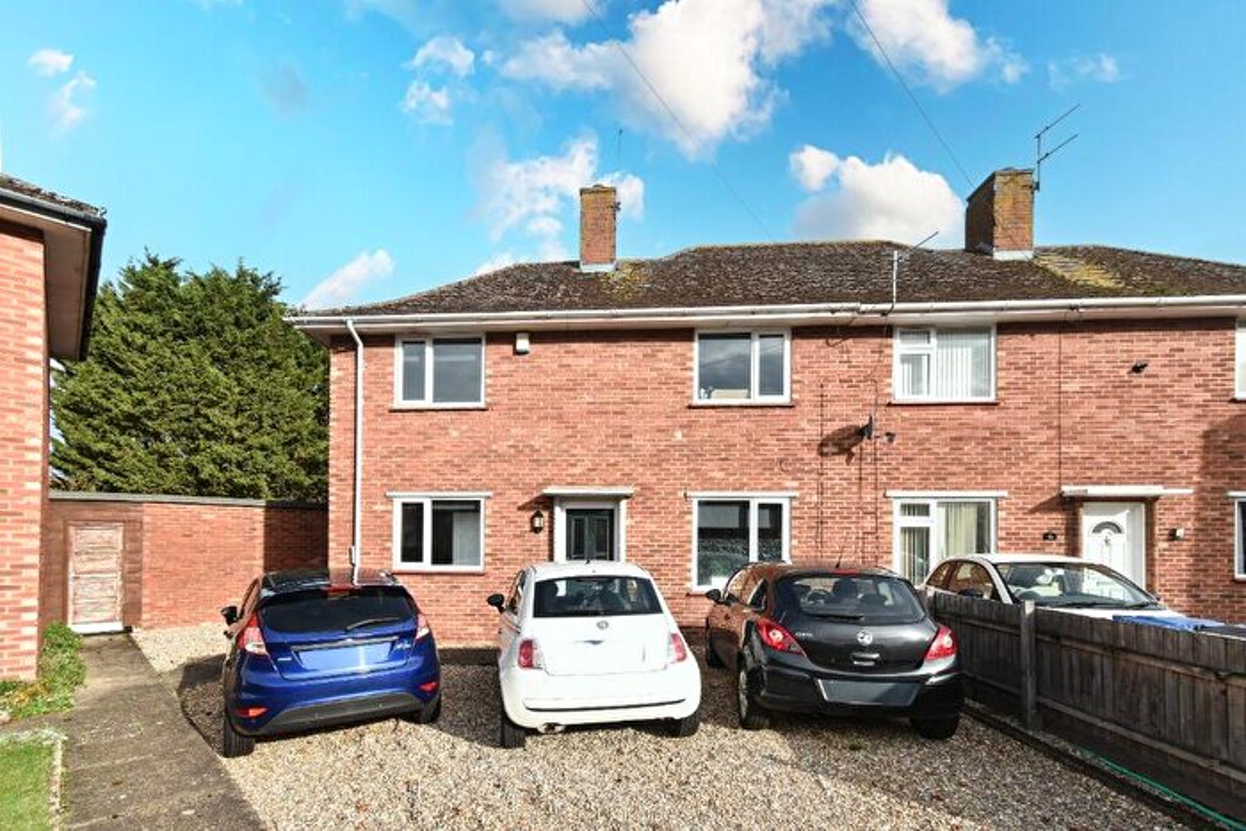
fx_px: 519
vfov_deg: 77.4
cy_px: 416
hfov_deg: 100.4
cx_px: 623
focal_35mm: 15
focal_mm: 10
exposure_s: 1/320
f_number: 7.1
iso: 200
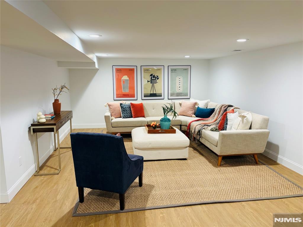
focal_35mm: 26
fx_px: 228
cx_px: 152
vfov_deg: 53.1
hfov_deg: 67.3
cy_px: 114
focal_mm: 5.96
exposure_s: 1/60
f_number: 1.6
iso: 200
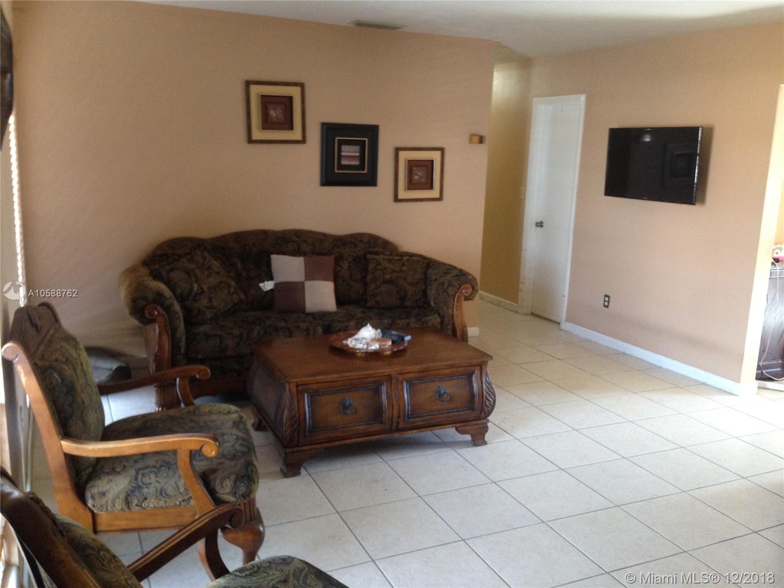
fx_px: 747
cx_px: 392
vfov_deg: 42.9
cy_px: 294
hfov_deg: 55.4
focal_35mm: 33
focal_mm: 4.12
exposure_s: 1/20
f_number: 2.4
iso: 250
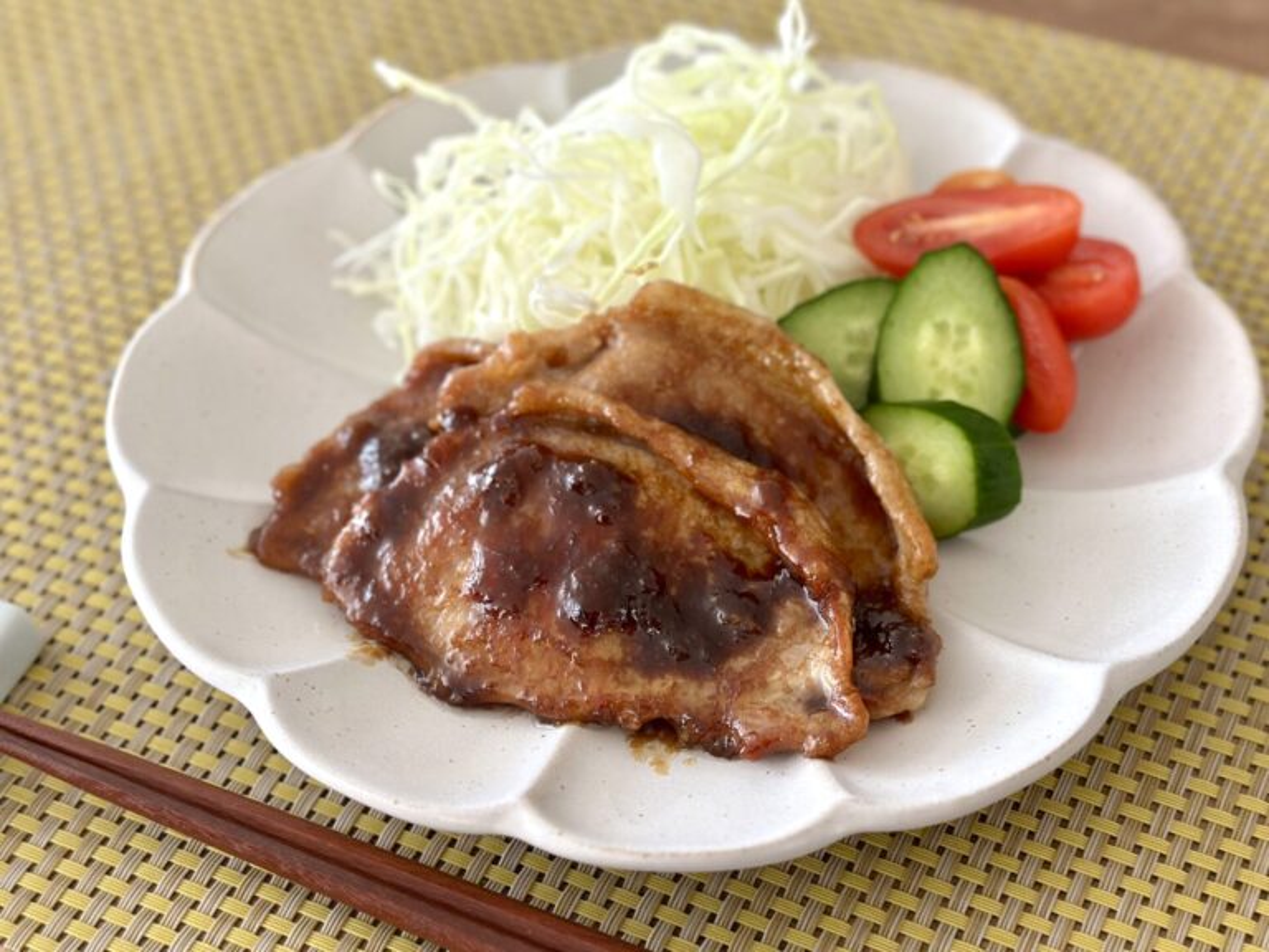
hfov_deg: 39.7
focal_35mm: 48
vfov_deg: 30.3
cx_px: 634
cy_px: 476
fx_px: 1760
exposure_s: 1/94
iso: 125
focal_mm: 6.86
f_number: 1.78
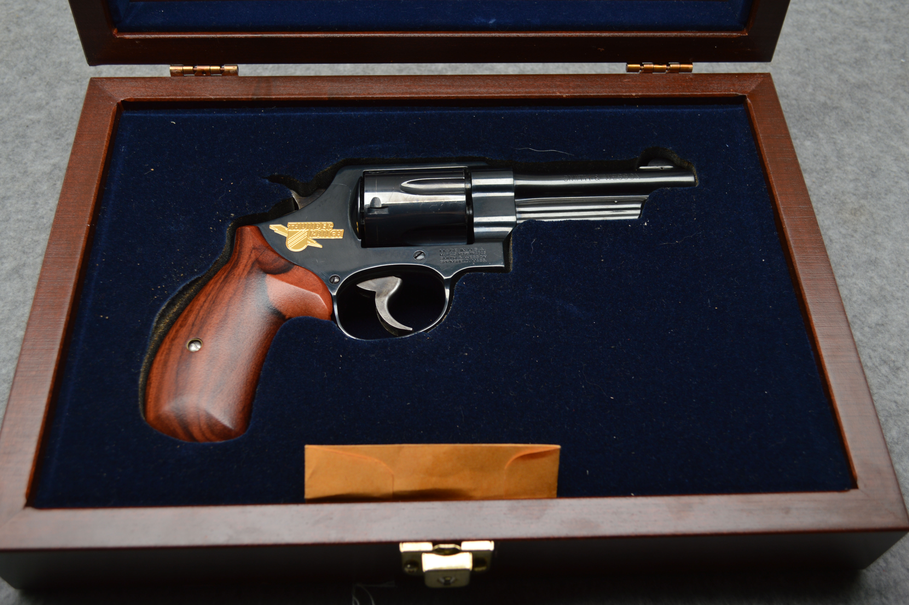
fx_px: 908
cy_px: 302
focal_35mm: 36
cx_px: 454
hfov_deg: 53.2
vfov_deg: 36.8
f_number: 4.5
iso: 100
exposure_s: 1/200
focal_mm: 24
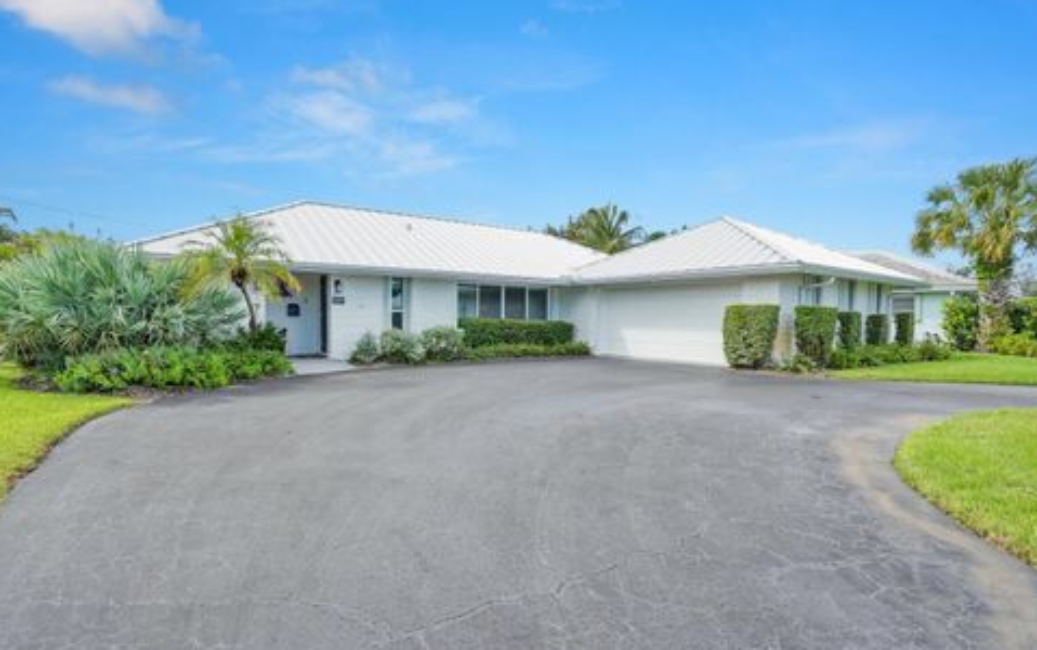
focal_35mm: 17
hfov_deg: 94.3
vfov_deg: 68.0
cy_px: 341
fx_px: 481
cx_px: 500
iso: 800
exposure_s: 1/640
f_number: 8
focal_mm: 16
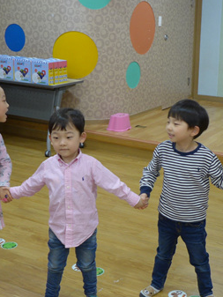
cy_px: 148
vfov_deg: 33.8
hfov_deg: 25.4
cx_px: 167
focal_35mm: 57
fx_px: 489
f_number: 1.4
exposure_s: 1/60
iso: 100
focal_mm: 4.7
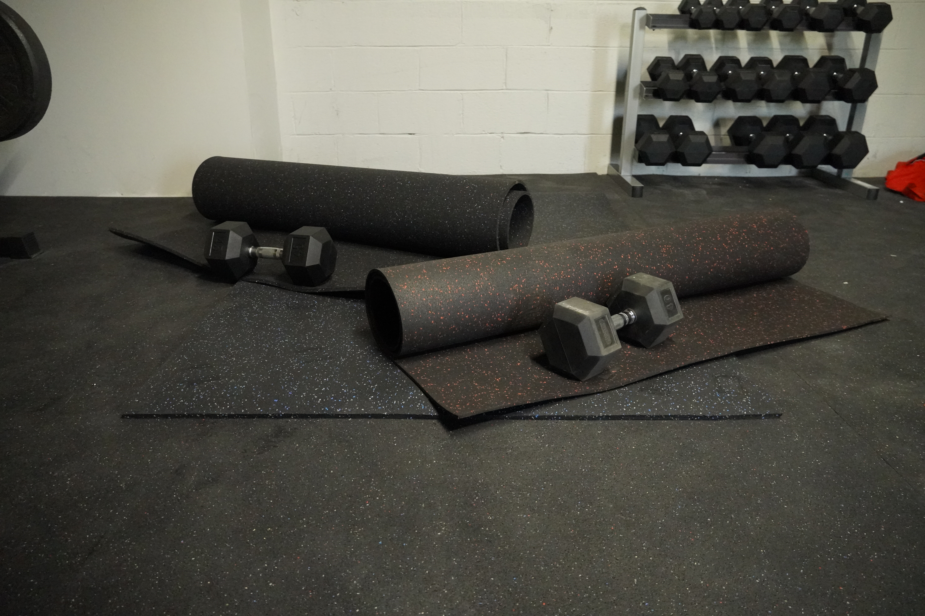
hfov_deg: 67.4
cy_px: 308
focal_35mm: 27
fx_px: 694
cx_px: 462
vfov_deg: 47.9
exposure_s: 1/320
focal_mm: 18
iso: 6400
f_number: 3.5
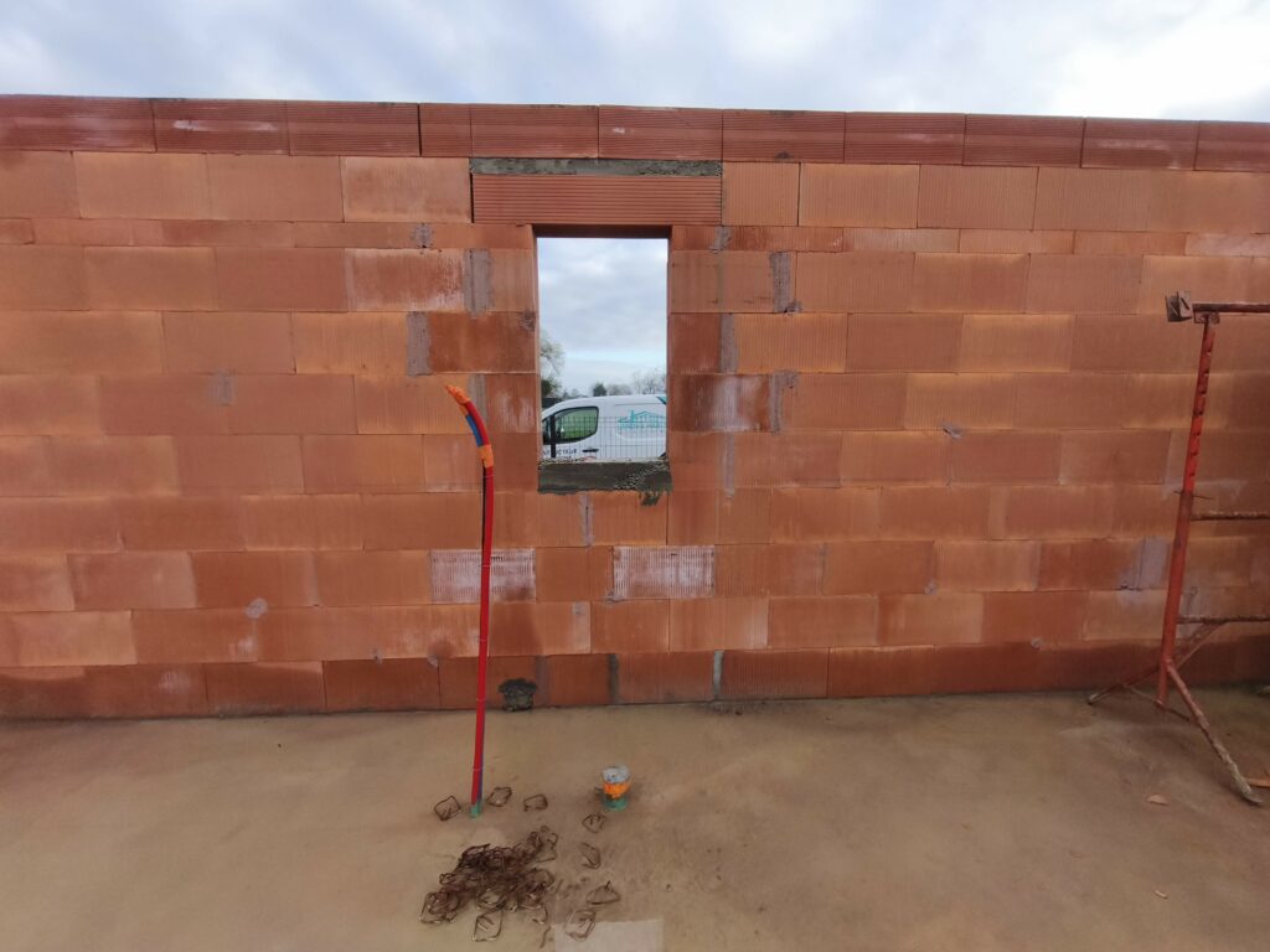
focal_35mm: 15
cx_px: 635
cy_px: 476
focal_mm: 1.91
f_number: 2.2
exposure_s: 1/340
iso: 50
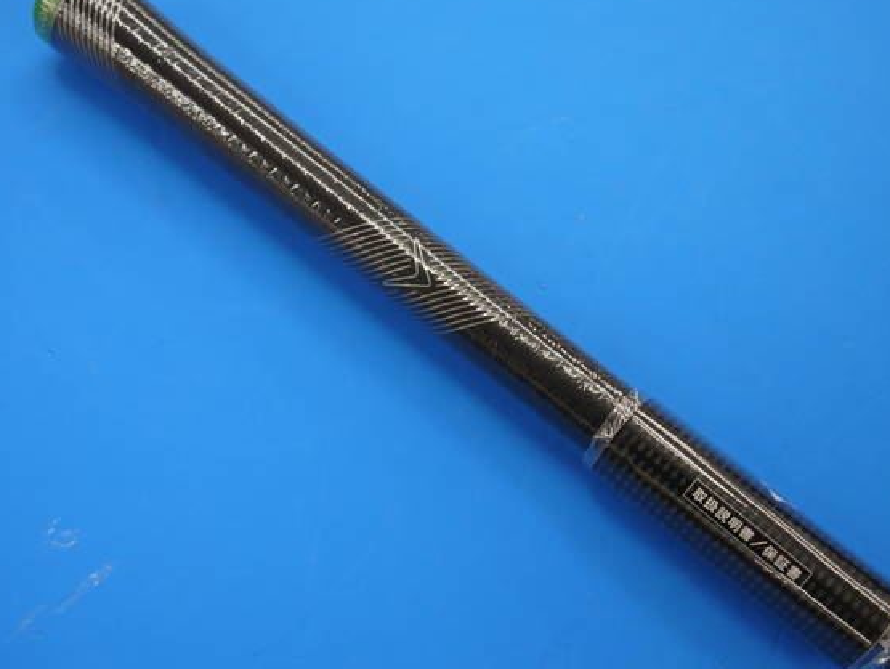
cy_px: 310
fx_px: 1364
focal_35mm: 53
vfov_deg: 27.5
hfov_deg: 36.1
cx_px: 471
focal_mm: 23
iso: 160
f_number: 4.4
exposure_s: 1/60
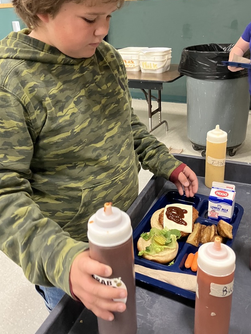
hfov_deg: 40.7
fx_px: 338
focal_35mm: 35
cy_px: 133
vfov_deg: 52.3
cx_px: 116
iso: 320
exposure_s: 1/40
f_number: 1.8
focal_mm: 3.99
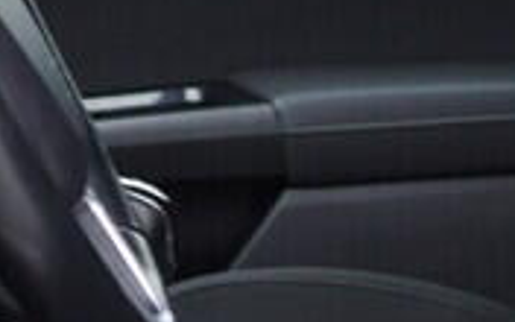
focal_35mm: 213
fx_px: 2990
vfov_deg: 6.1
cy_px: 303
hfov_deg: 9.8
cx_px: 509
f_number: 2.8
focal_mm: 24
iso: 160
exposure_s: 1/40
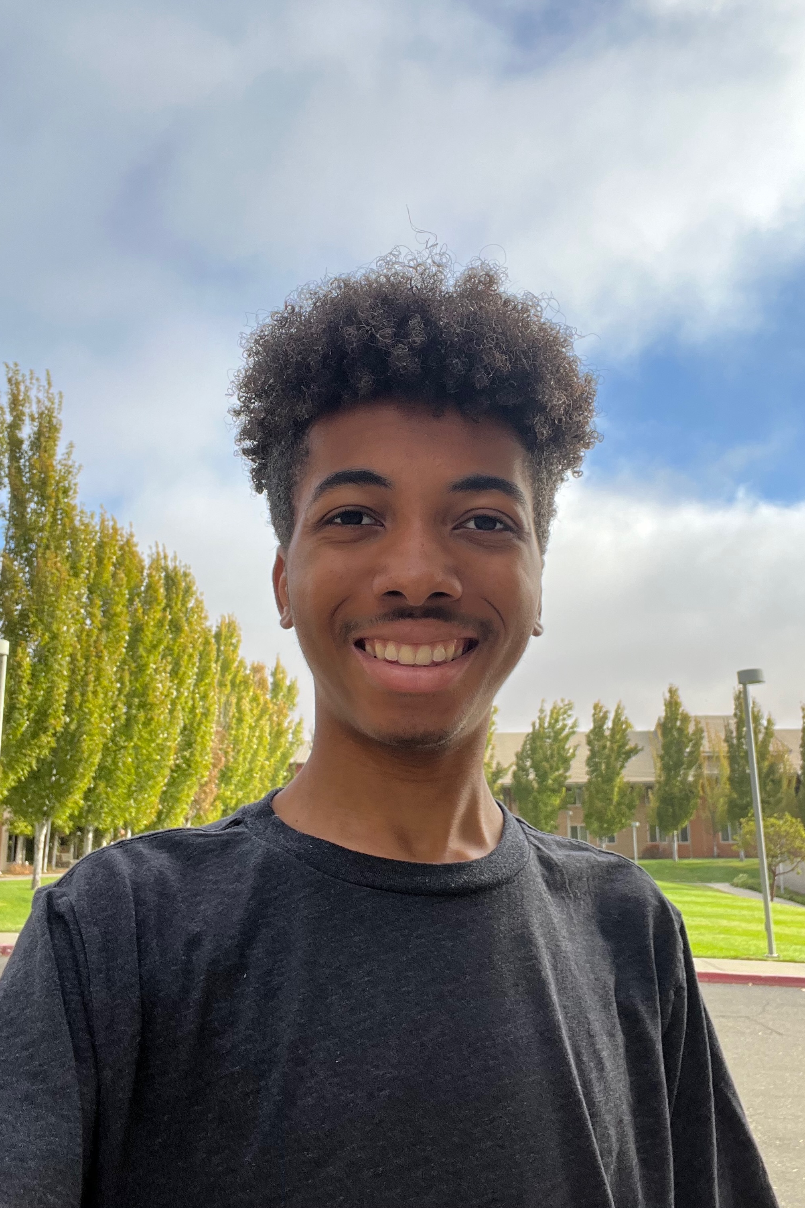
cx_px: 436
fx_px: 1073
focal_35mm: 32
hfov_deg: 41.1
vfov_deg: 58.7
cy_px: 591
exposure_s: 1/220
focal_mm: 2.71
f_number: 2.2
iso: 32
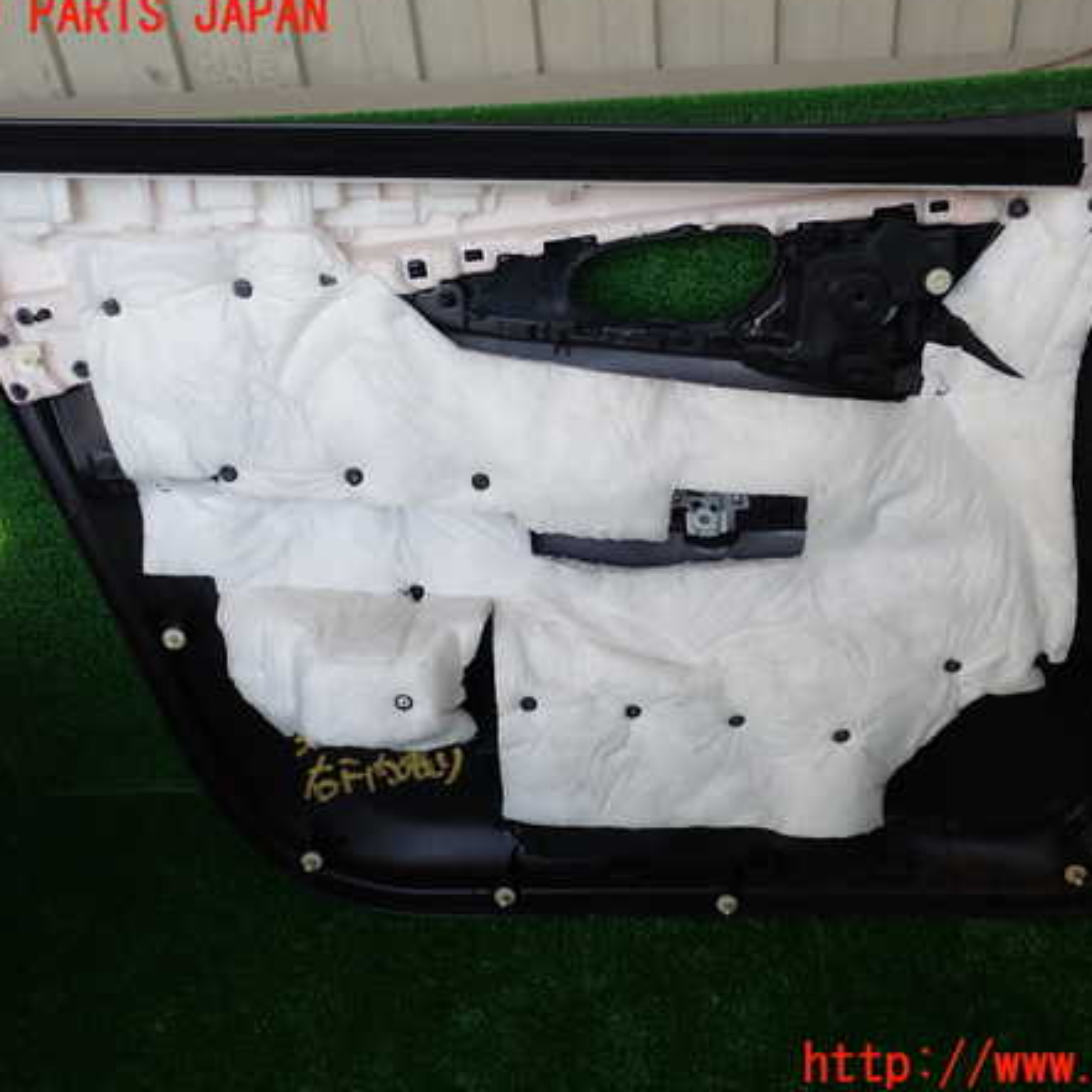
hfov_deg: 45.9
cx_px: 620
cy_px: 541
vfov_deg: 46.0
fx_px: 1285
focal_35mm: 36
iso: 100
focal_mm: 5.4
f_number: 3.2
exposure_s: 1/80
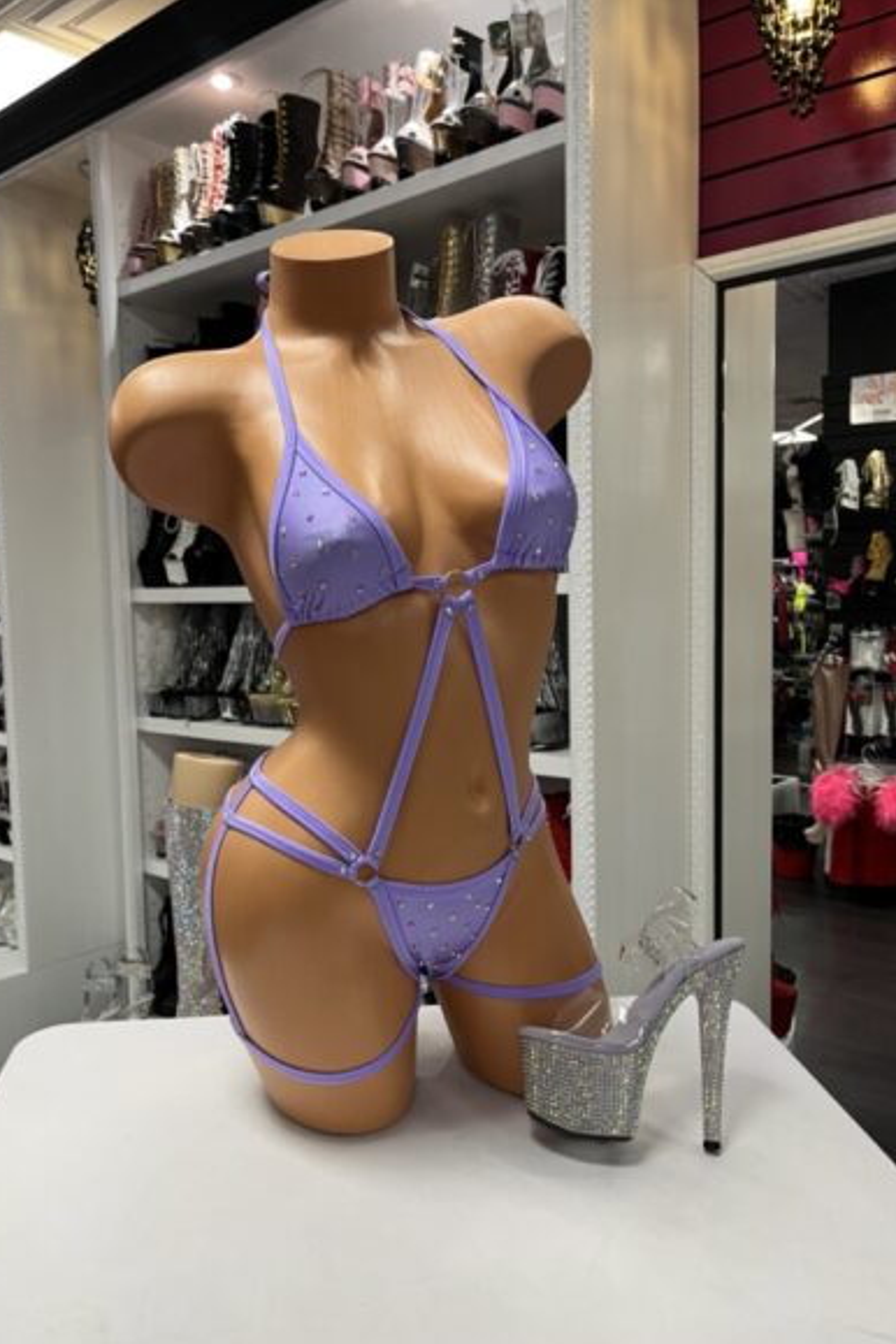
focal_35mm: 28
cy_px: 692
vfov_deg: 65.5
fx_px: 1045
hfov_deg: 46.4
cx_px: 418
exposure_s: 1/60
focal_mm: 5.1
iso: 80
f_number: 1.6
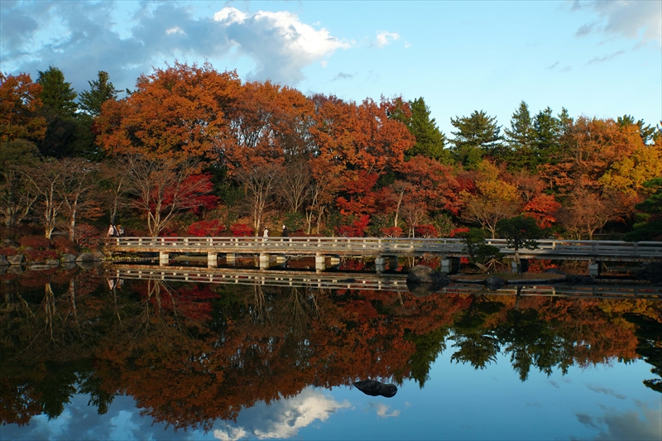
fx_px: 698
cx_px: 331
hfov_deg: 50.8
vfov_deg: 35.1
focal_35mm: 38
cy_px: 220
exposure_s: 1/100
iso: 100
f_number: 6.3
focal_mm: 25.3
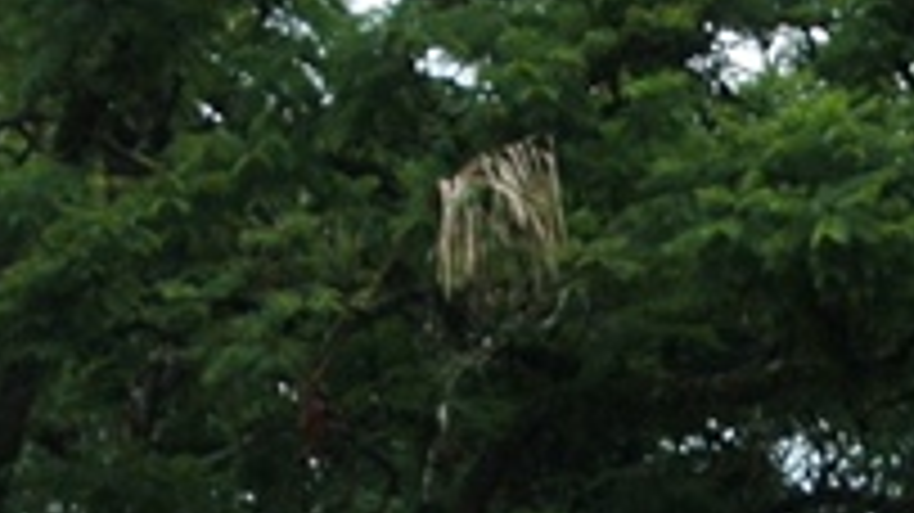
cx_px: 1234
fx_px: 4894
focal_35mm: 202
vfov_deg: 5.6
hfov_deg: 10.4
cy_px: 1557
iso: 100
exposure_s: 1/400
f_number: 3.5
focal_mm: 10
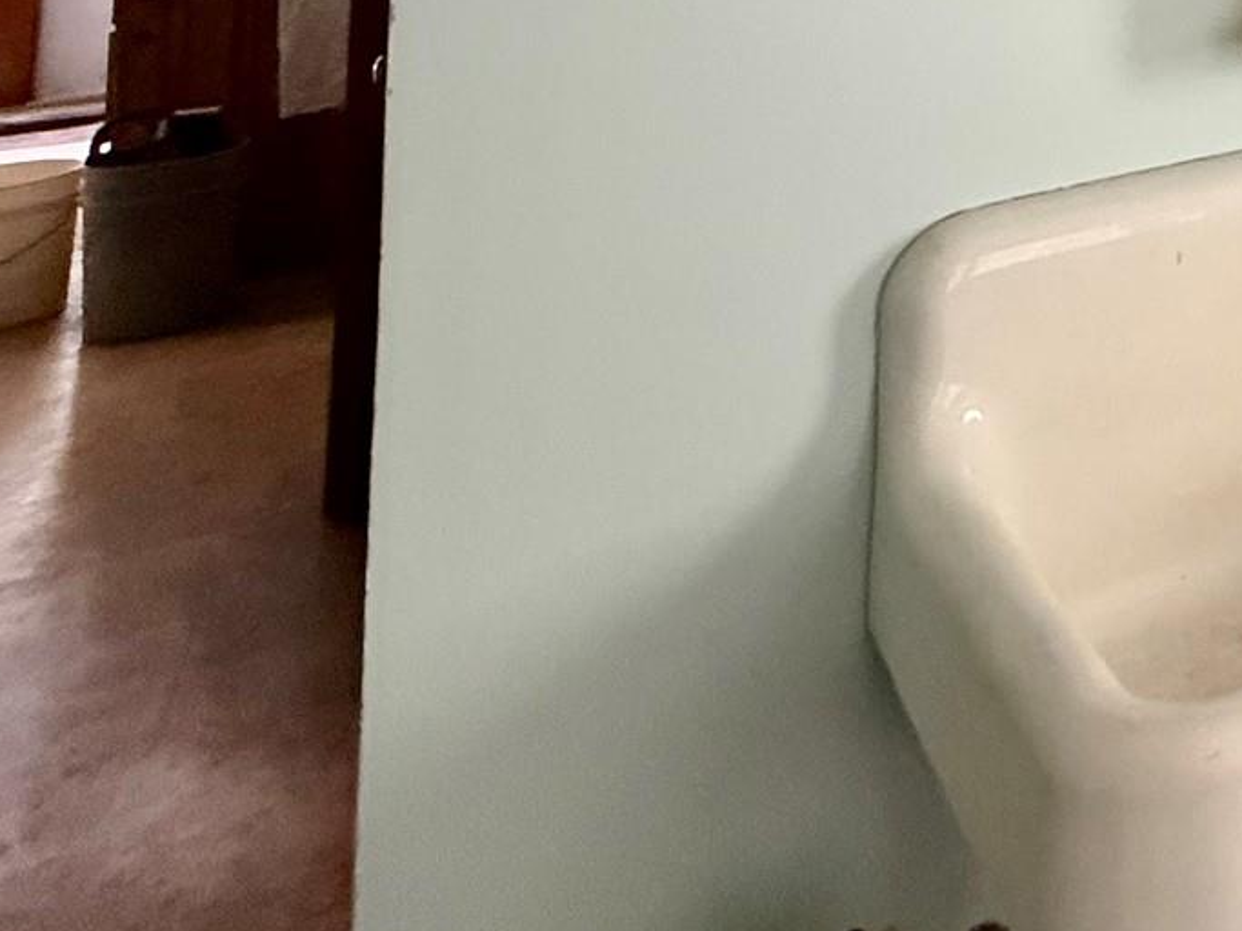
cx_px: 1775
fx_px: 1507
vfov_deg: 27.2
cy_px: -360
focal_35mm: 42
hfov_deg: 30.2
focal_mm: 2.22
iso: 500
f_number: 2.2
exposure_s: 1/60
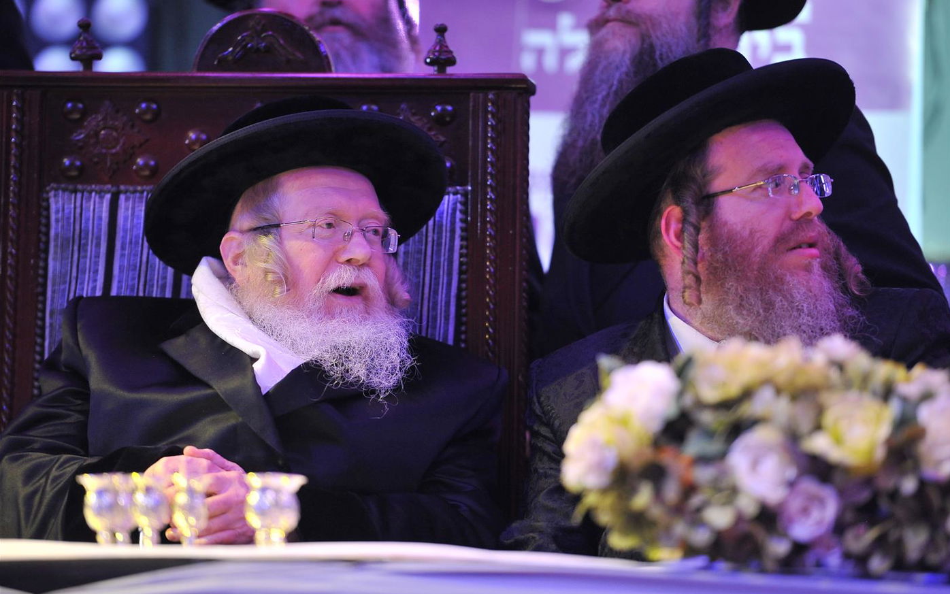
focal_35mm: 194
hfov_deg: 10.8
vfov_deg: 6.8
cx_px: 476
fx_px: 5024
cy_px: 290
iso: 2000
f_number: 2.8
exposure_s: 1/160
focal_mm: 190
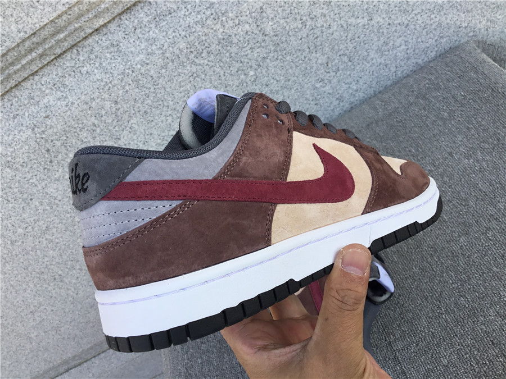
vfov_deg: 45.4
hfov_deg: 58.4
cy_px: 190
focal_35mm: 31
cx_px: 253
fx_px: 453
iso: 25
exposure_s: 1/354
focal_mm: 3.3
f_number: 2.4
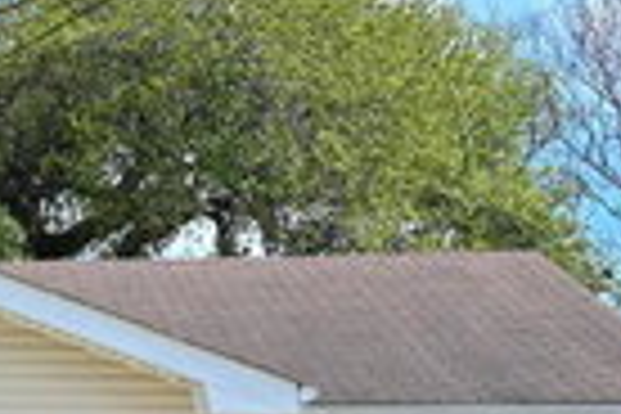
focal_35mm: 115
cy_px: 574
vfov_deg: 11.5
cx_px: -171
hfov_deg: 16.8
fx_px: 1984
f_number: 7.1
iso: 100
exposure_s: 1/400
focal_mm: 31
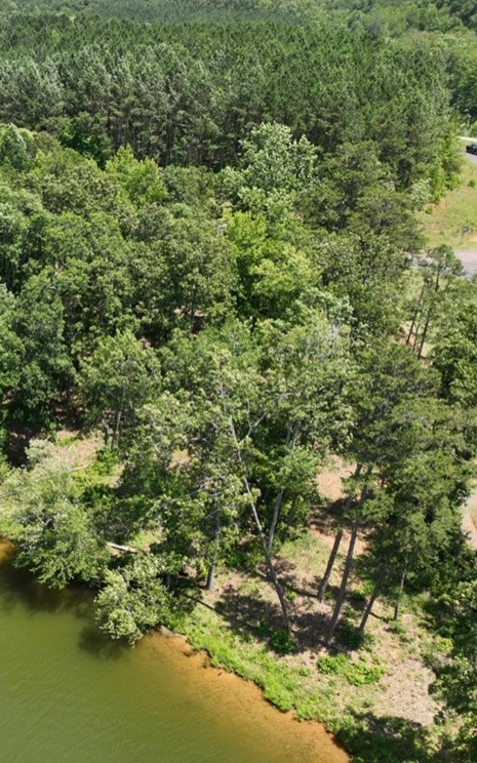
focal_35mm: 35
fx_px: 728
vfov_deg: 55.3
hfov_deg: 32.8
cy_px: 391
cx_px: -18
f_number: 2.8
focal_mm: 12.29
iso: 110
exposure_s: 1/160
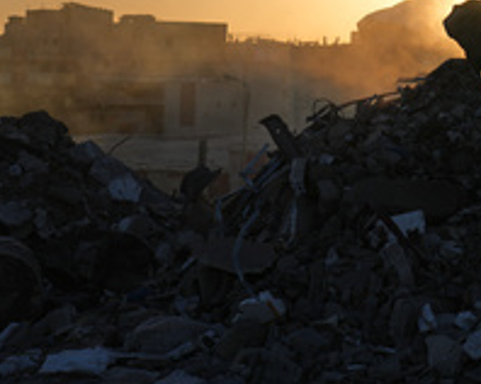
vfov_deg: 13.4
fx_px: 1621
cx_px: 554
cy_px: 40
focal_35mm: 114
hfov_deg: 16.3
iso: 160
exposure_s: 1/4000
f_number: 4
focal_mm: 47
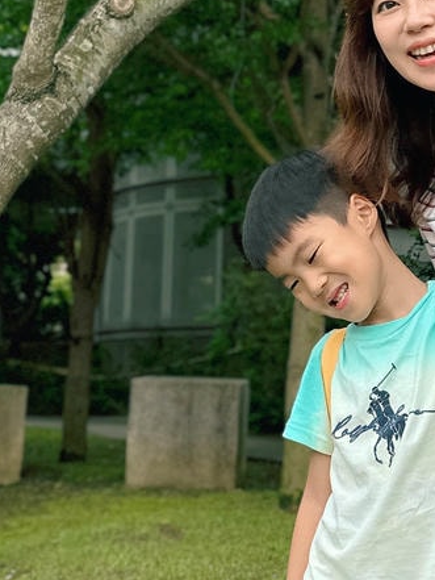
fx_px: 1457
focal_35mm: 87
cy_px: -29
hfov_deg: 16.9
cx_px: 304
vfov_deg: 21.5
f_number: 1.78
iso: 80
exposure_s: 1/1062
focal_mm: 6.86
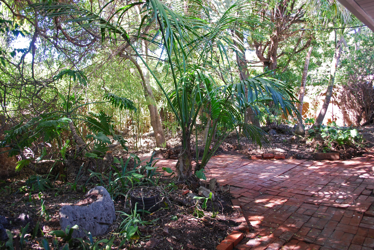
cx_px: 187
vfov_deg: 43.7
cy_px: 125
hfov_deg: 61.9
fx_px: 312
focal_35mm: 30
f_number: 3.8
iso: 200
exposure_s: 1/25
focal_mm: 20
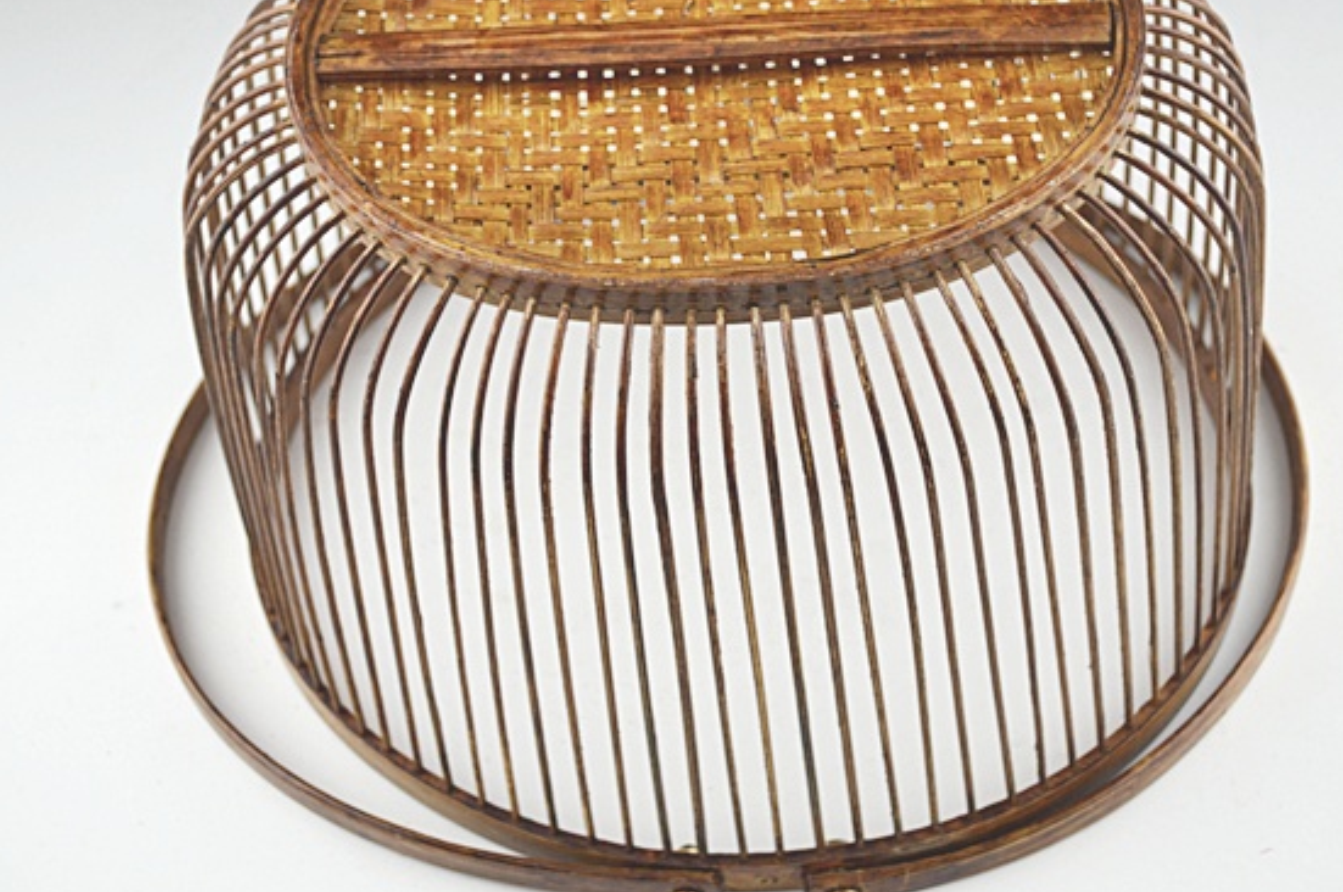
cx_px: 709
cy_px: 362
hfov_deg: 32.9
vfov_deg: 22.2
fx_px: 2273
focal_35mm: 61
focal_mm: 32
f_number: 4.8
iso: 400
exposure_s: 1/60
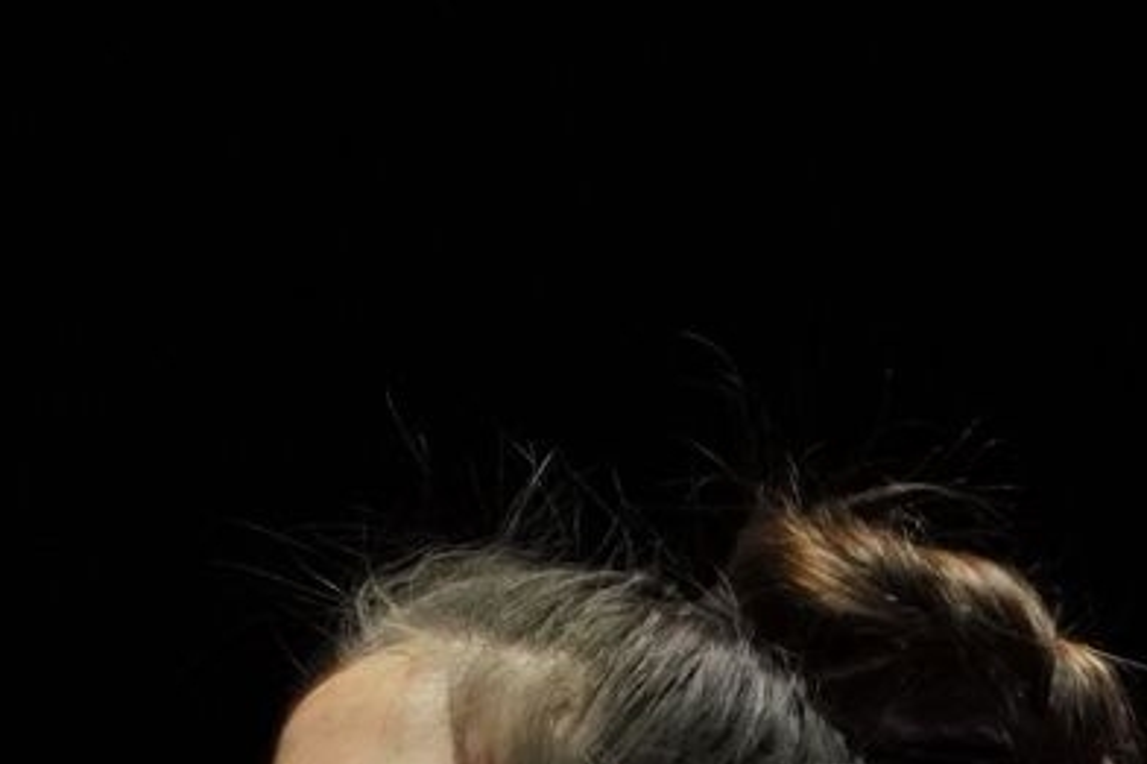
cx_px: -398
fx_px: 36591
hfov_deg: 1.8
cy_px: 1727
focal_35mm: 1149
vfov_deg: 1.2
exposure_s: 1/1000
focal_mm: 167
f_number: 2.8
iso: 3200
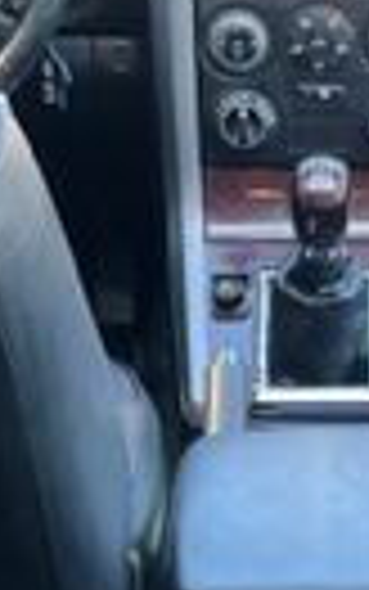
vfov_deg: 15.4
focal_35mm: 135
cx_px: 324
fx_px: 2170
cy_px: 185
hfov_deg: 9.7
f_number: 1.5
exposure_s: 1/121
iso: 40
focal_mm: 5.7
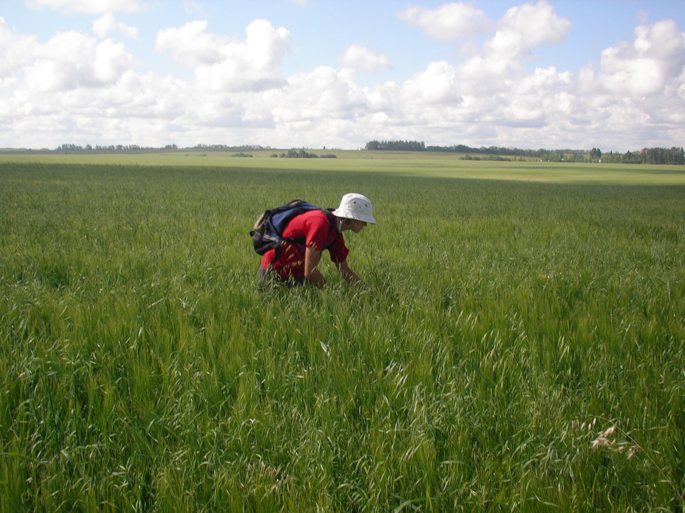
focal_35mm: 37
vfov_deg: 38.6
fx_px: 731
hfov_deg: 50.2
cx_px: 342
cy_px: 256
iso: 50
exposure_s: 1/160
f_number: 6.9
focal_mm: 5.7
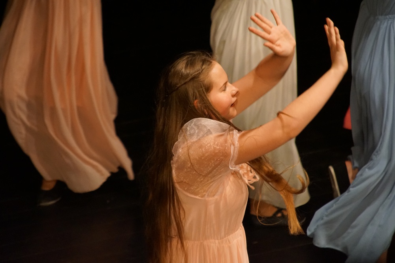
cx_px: 198
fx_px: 3292
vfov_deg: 4.6
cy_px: 132
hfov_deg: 6.9
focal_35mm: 300
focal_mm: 200
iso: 3200
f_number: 6.3
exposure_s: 1/250
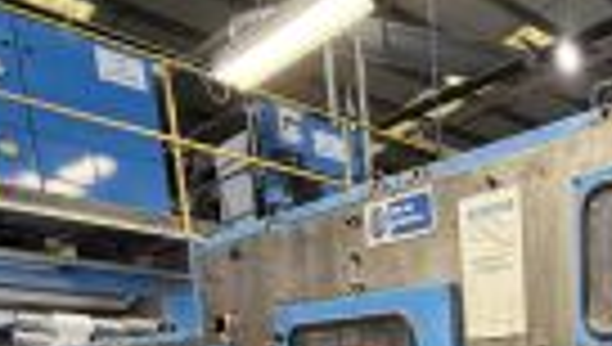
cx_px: 693
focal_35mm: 43
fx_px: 699
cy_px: 562
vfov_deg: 21.7
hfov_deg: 38.1
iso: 200
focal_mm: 2.22
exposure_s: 1/50
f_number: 2.2
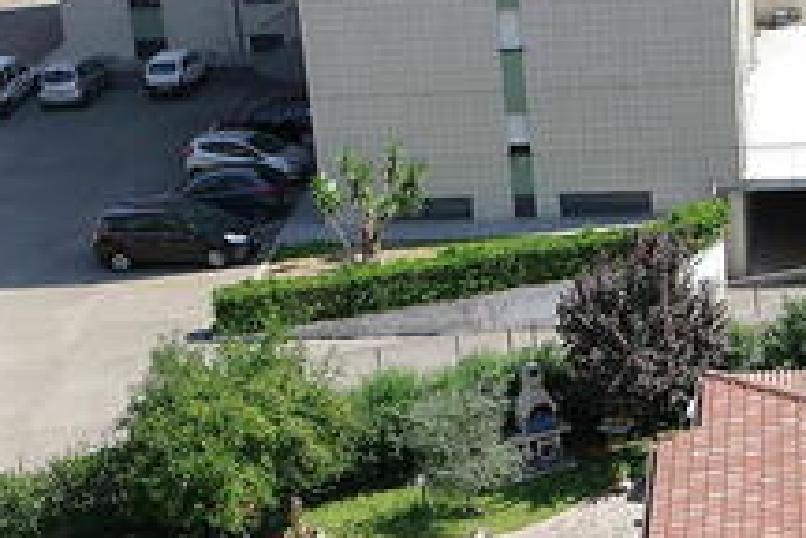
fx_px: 2239
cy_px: 456
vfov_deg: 13.6
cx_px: 716
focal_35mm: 100
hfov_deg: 20.0
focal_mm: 24.38
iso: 100
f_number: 5.6
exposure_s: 1/250
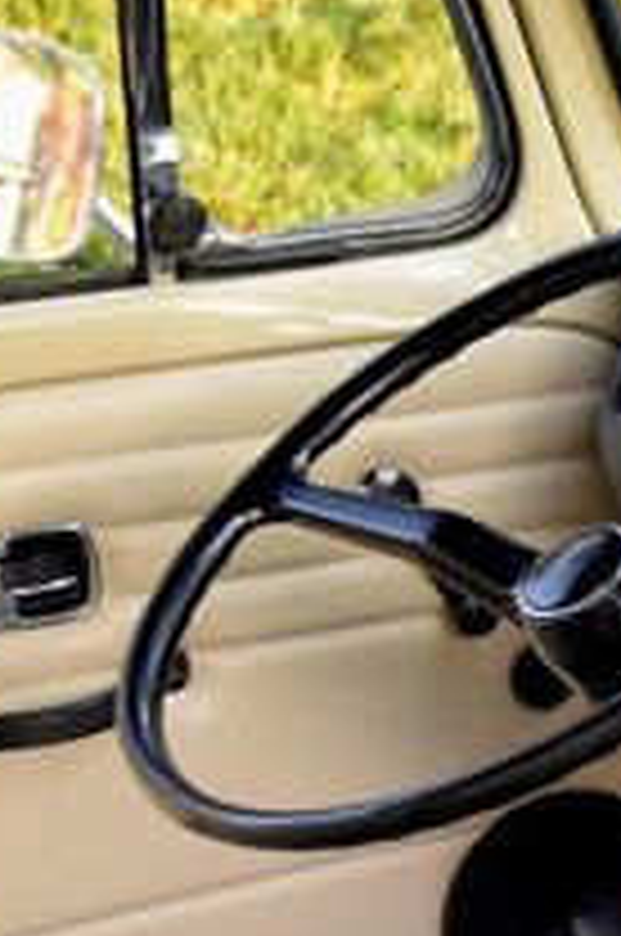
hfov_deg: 11.1
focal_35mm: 111
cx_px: 1264
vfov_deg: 18.0
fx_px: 2882
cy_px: 907
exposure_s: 1/60
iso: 2000
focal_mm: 24
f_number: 4
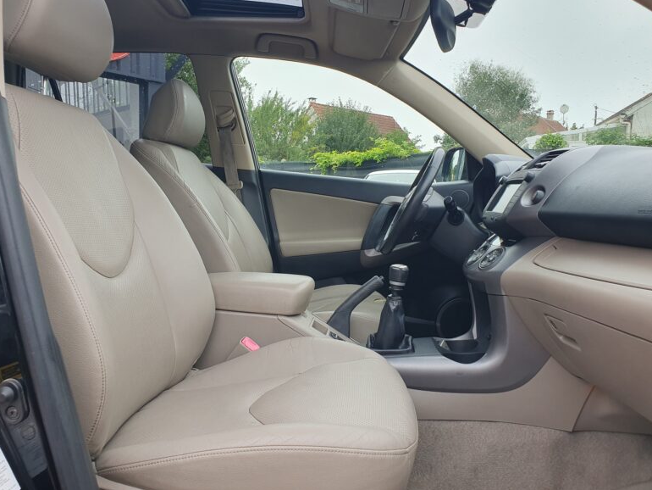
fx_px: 509
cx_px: 319
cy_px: 239
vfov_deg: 51.4
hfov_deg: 65.3
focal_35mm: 27
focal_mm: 4.32
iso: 50
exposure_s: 1/129
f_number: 2.4
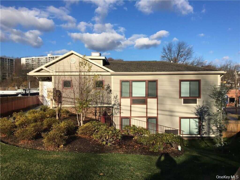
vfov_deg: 48.2
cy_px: 90
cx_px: 120
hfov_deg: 61.7
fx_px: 201
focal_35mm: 29
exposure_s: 1/1972
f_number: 2.2
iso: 25
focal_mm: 4.15
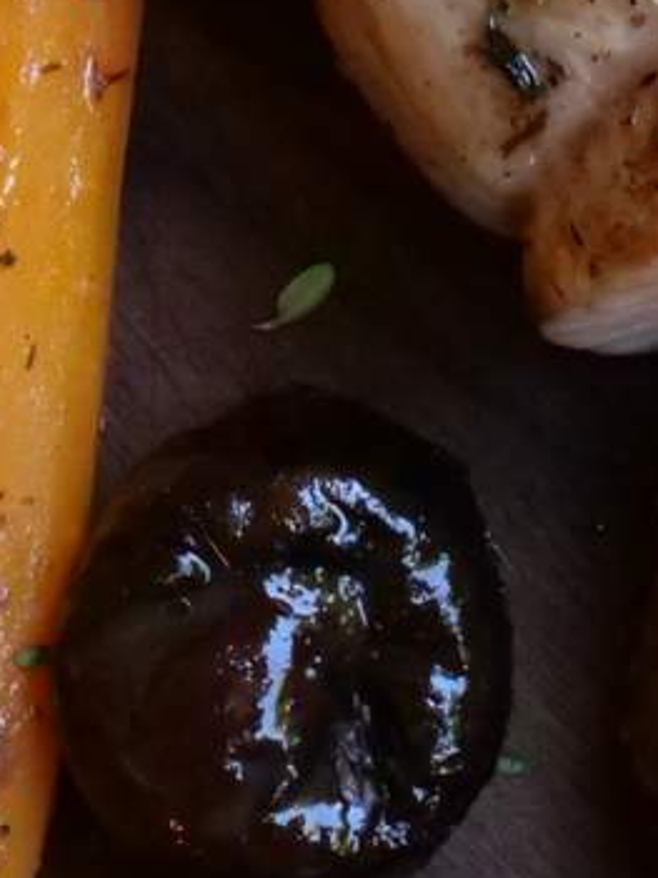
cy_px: 345
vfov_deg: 6.0
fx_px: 8318
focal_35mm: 328
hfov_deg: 4.5
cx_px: 971
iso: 3200
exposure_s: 1/30
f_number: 13
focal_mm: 36
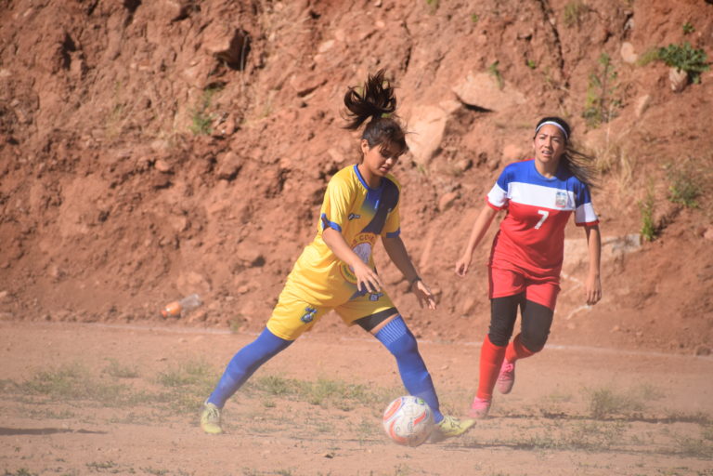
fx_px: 8021
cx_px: 356
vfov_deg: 3.4
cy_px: 238
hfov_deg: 5.1
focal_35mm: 405
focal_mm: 270
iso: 400
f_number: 7.1
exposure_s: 1/2000
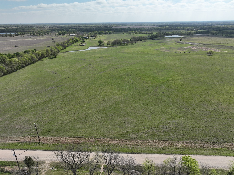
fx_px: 162
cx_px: 117
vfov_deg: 56.8
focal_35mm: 24
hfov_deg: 71.6
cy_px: 88
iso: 200
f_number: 2.8
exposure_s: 1/3200
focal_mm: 12.29
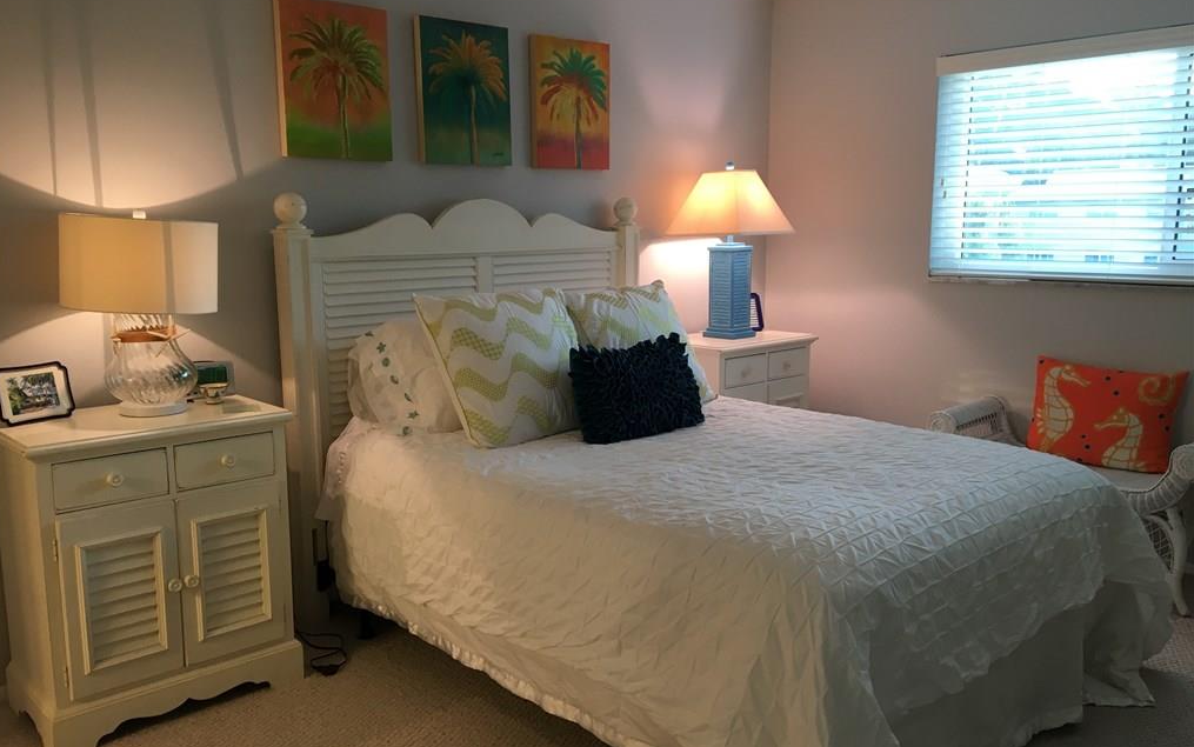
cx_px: 593
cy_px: 396
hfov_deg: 61.2
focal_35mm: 31
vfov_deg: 40.6
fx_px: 1009
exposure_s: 1/30
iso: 50
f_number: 2.2
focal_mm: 4.15
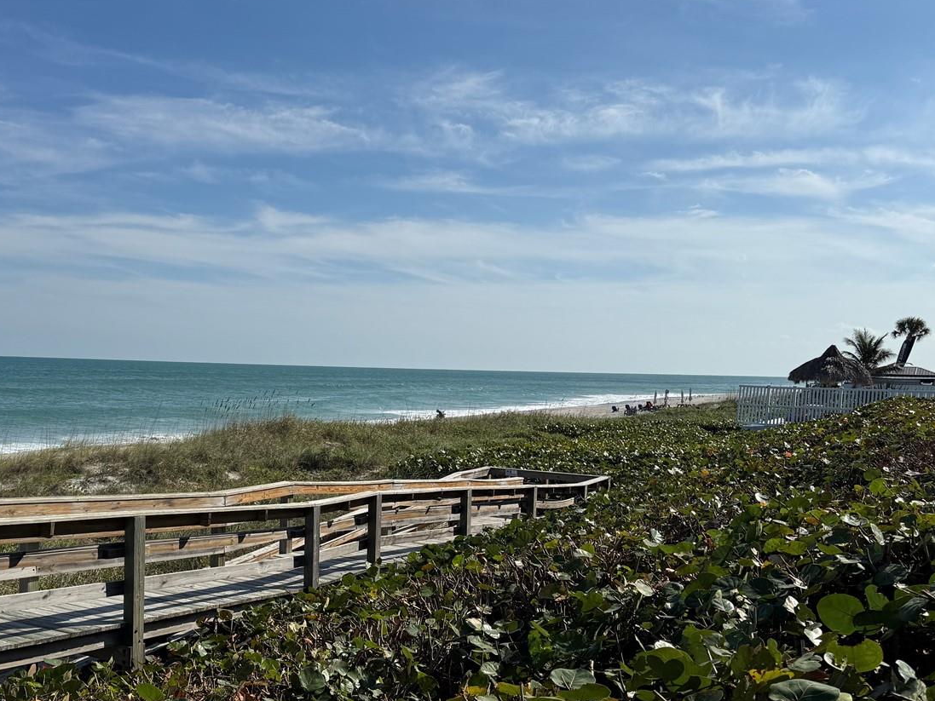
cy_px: 451
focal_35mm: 35
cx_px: 371
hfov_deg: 52.2
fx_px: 945
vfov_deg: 40.3
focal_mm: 6.76
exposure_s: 1/10309
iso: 80
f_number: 1.78
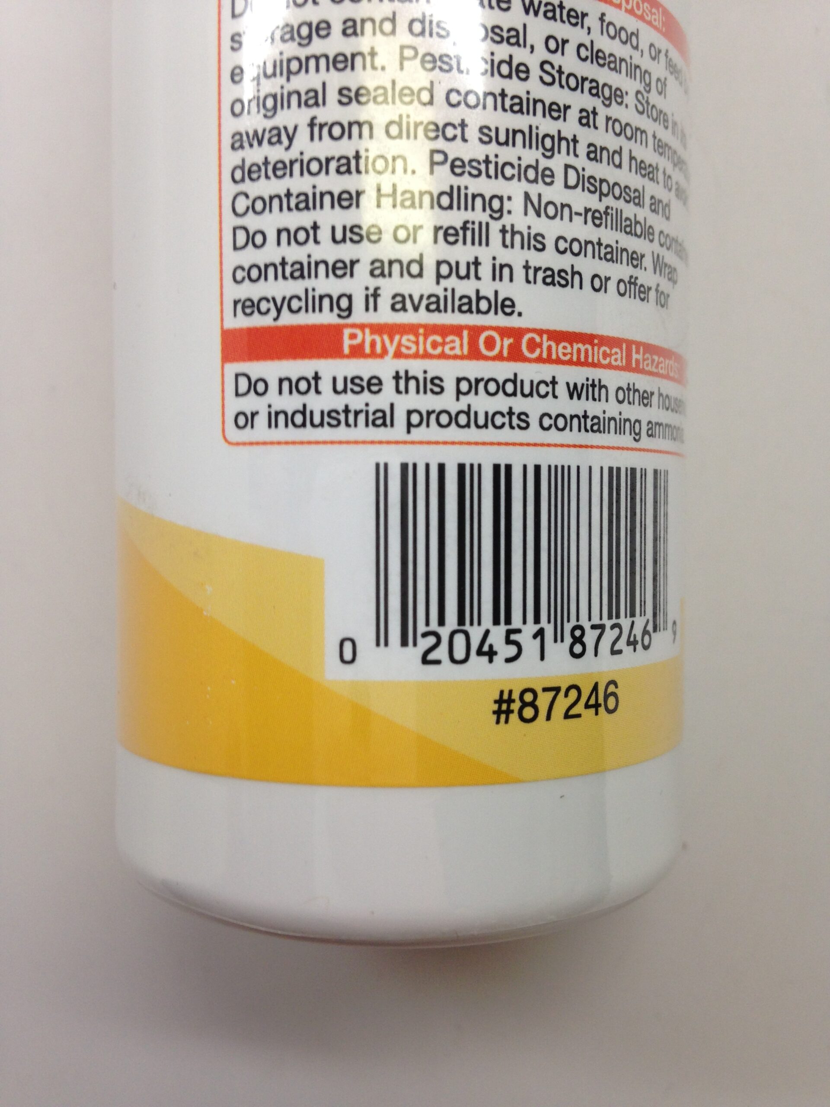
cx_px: 415
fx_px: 1055
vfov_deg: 55.4
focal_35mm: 33
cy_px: 554
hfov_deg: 42.9
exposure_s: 1/40
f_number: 2.4
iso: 50
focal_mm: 4.12
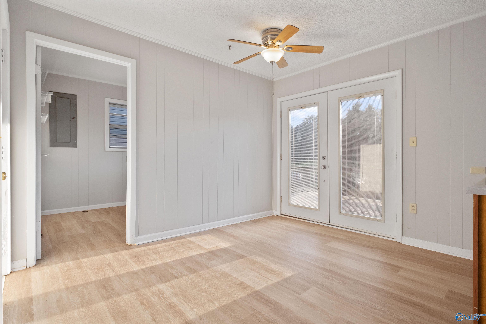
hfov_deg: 93.3
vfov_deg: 70.4
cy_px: 162
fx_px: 229
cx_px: 243
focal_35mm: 17
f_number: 8
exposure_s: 1/30
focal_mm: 11.5
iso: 800
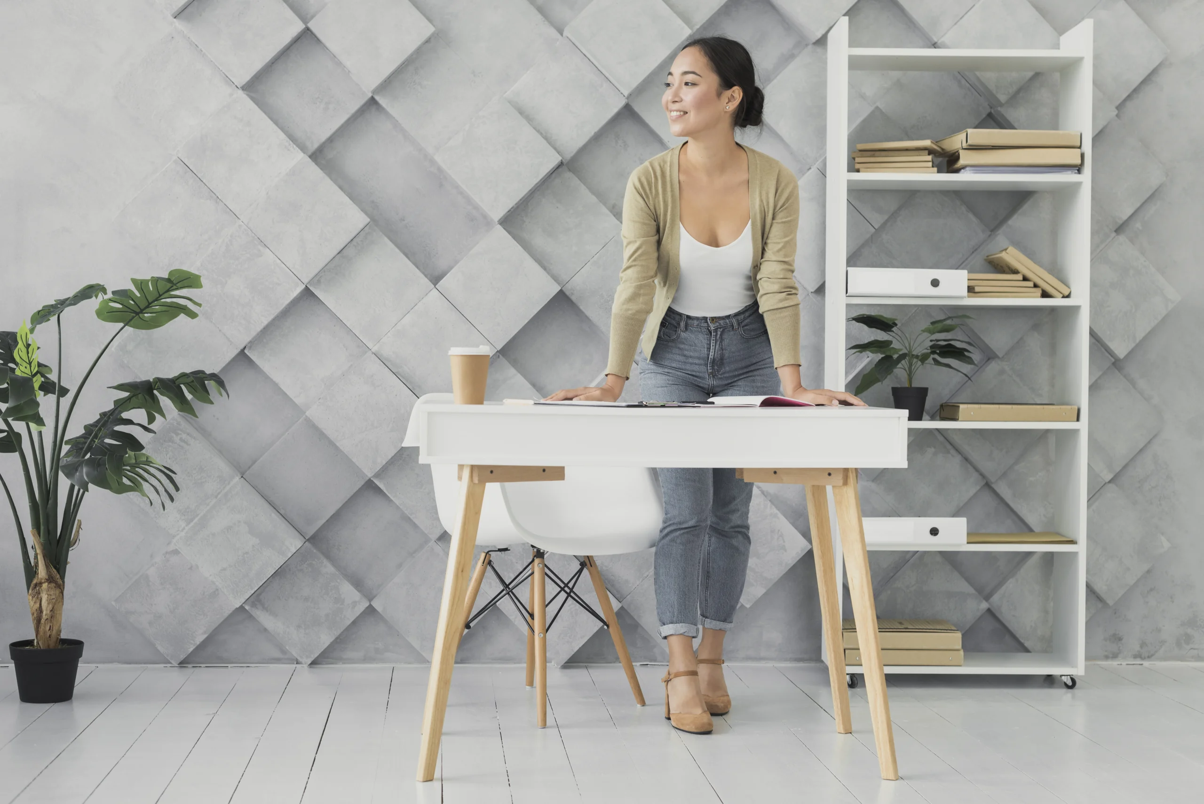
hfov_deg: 39.6
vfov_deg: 27.0
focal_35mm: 50
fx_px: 1673
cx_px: 602
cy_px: 402
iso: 400
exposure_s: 1/160
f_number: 4
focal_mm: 50
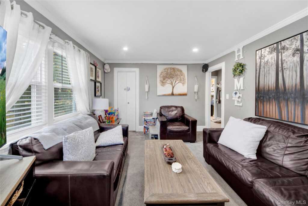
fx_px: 103
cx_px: 154
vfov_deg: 90.0
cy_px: 103
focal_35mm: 12
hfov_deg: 112.6
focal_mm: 8
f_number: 8
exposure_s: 1/4
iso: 100
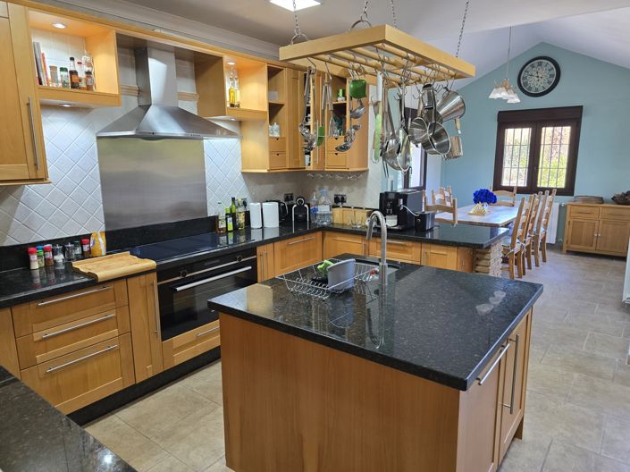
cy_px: 236
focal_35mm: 23
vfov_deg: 58.8
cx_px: 315
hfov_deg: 74.0
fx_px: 418
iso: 125
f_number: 1.7
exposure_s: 1/100
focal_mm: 6.3
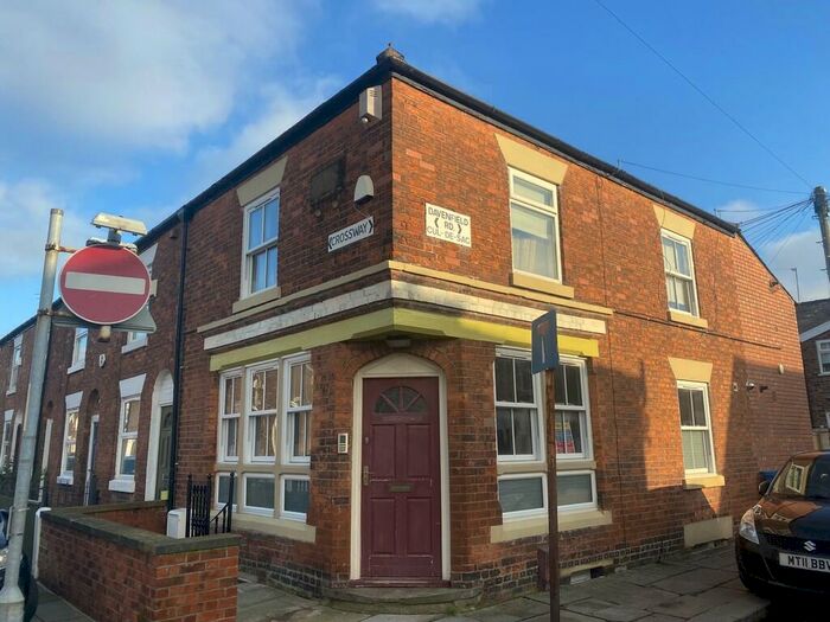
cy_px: 311
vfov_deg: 53.1
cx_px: 415
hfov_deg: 67.3
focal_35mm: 26
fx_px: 623
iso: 32
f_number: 1.8
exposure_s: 1/1429
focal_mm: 4.25
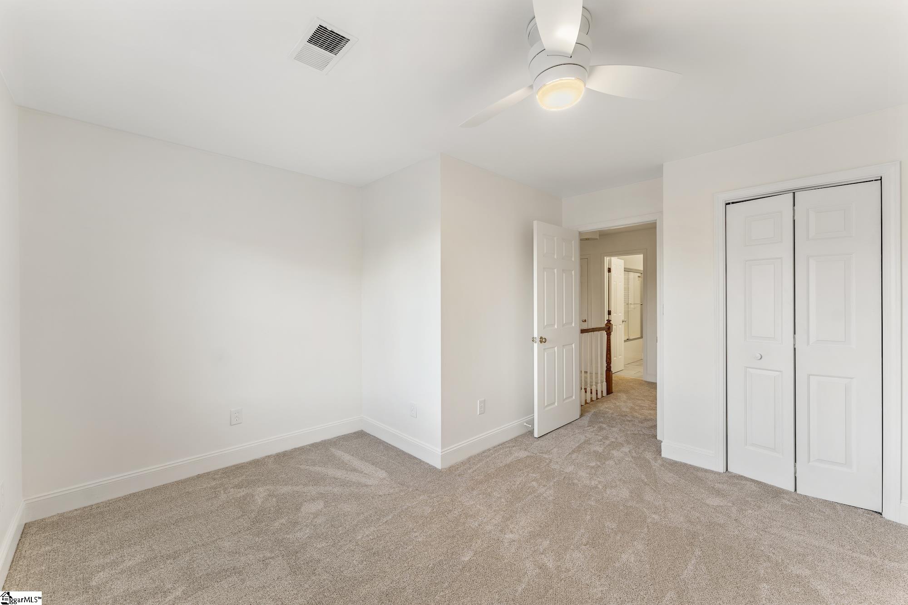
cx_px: 454
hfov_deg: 104.3
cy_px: 302
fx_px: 353
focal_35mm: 14
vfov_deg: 81.2
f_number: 6.3
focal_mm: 14
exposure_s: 1/5
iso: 400
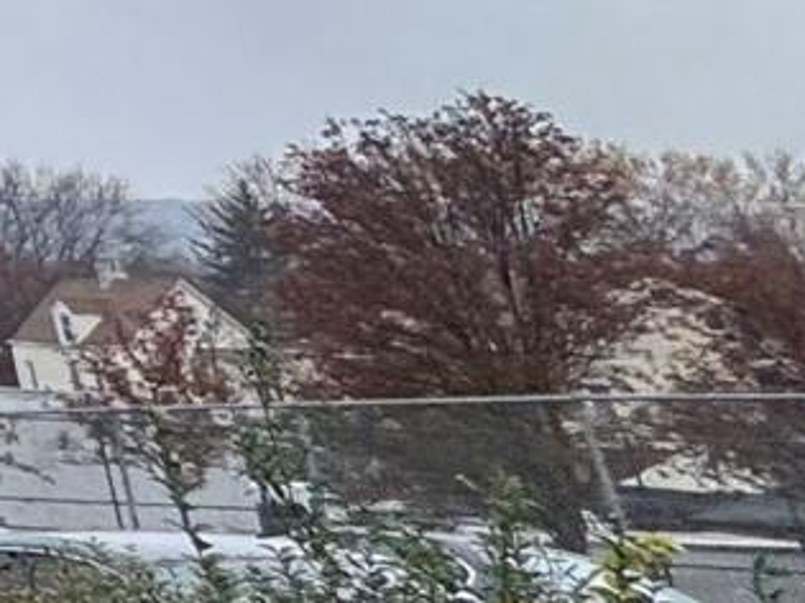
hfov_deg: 10.6
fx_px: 2115
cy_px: -373
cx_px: -1781
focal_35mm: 91
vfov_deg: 14.8
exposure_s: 1/681
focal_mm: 2.22
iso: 40
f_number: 2.2
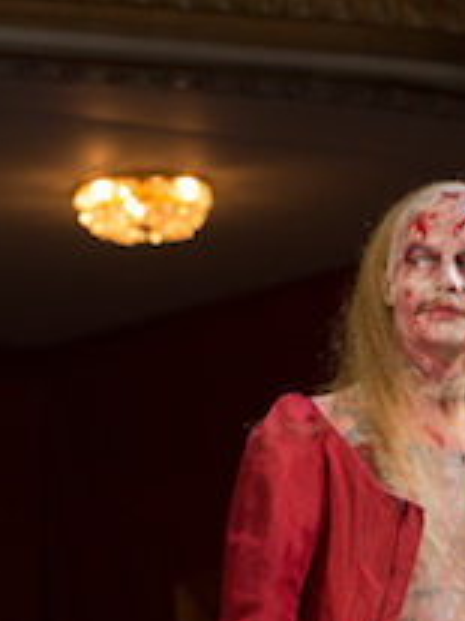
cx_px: -96
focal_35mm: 286
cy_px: 555
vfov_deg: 6.9
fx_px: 5128
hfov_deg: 5.2
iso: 1600
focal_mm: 110
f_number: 4
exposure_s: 1/160
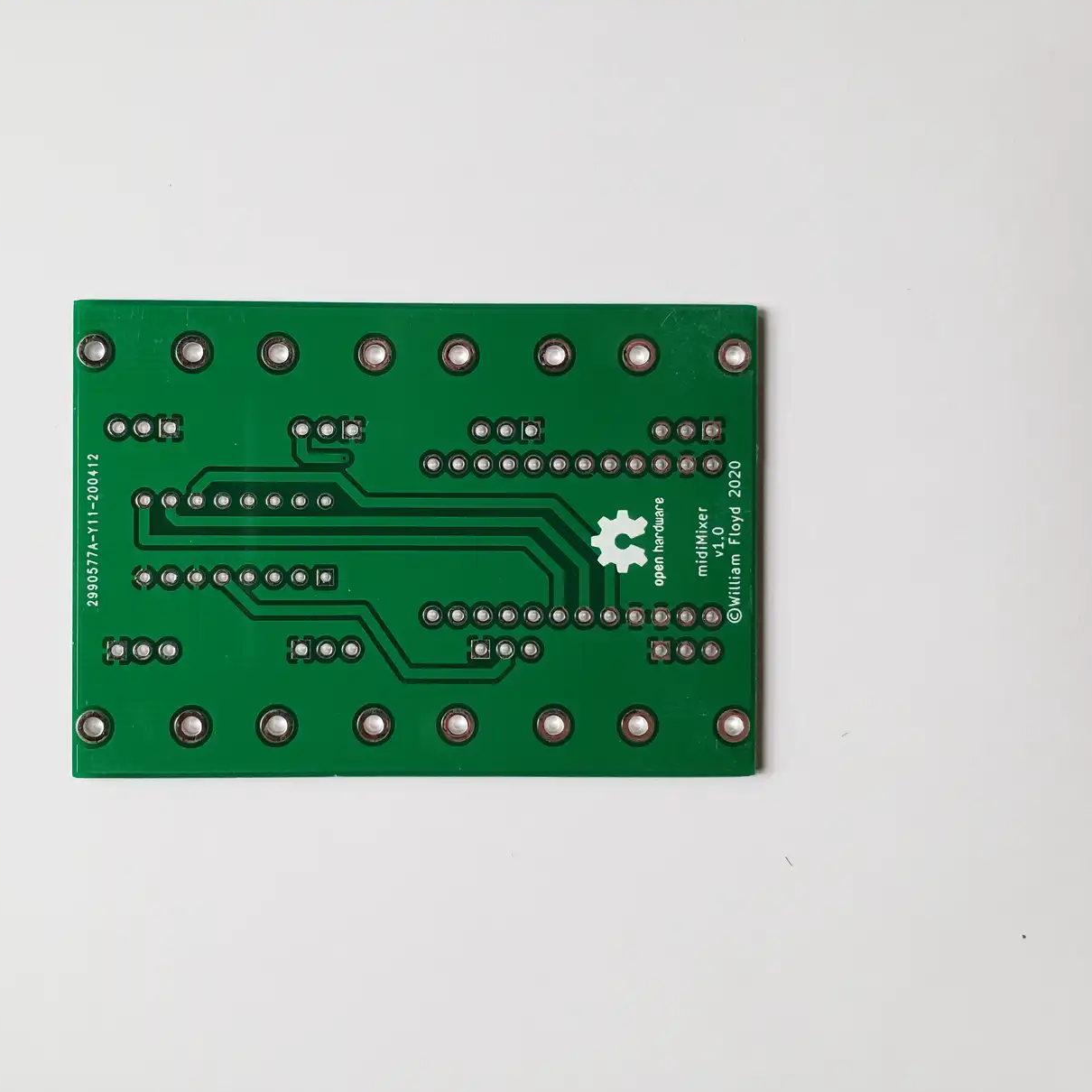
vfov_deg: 52.5
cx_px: 391
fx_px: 1106
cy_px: 543
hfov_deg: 51.8
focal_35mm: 31
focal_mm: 4.3
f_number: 2.4
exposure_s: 1/60
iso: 125
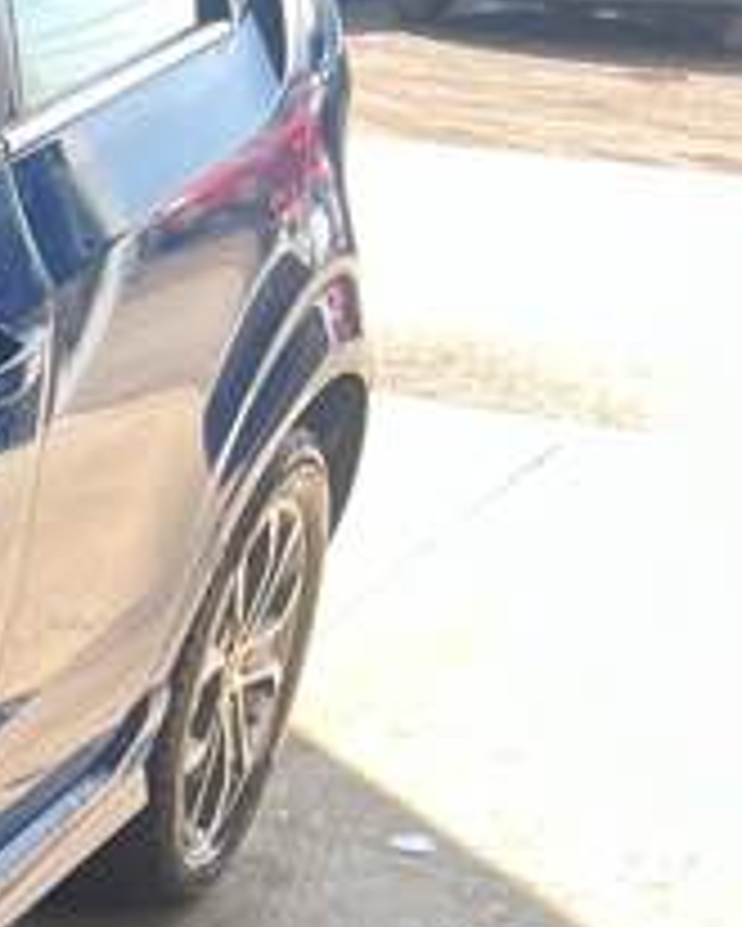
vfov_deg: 16.6
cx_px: -1259
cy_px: 862
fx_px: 3127
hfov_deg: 10.7
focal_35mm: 114
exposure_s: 1/207
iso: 40
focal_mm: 5.7
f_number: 1.5
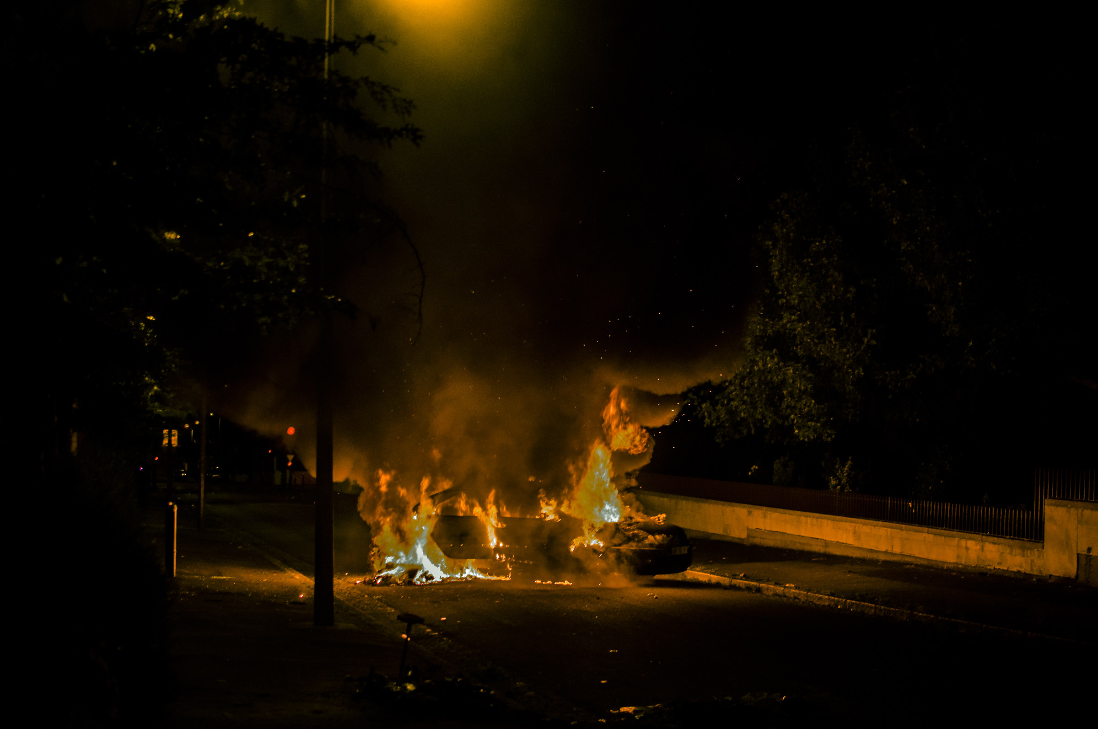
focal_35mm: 52
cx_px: 549
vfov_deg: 25.7
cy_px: 364
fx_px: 1599
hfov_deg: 37.9
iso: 320
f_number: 2.5
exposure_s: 1/125
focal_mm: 35
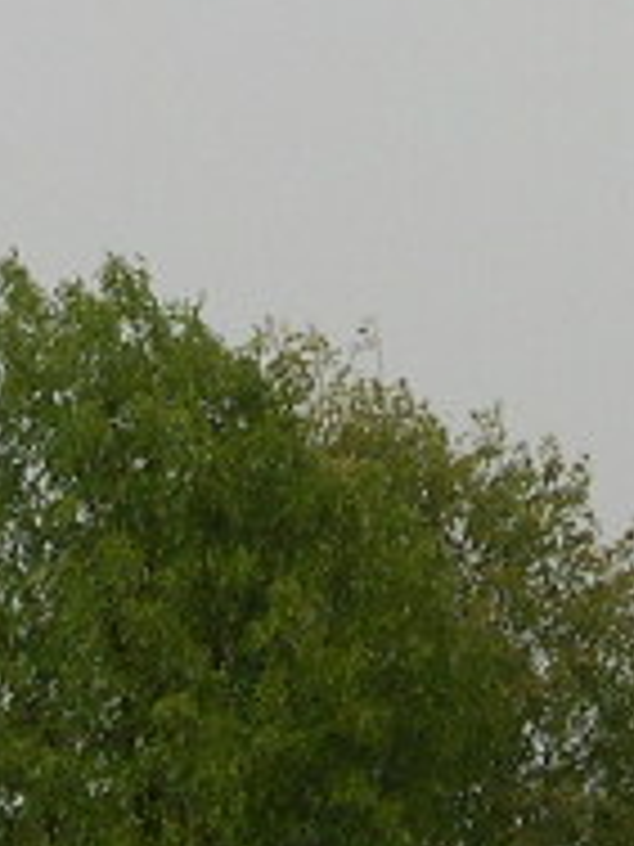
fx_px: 5055
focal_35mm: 207
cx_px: -49
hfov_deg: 7.1
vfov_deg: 9.5
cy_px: -36
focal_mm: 8
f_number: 2.8
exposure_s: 1/531
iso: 100
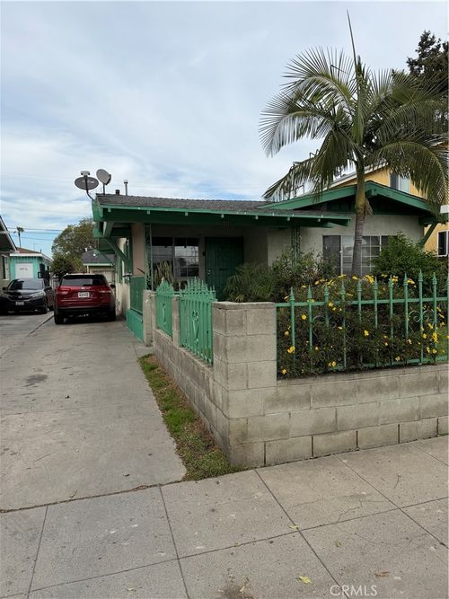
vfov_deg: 71.6
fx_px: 415
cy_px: 300
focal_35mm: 24
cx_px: 224
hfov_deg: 56.8
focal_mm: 6.76
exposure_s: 1/3584
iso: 80
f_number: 1.78
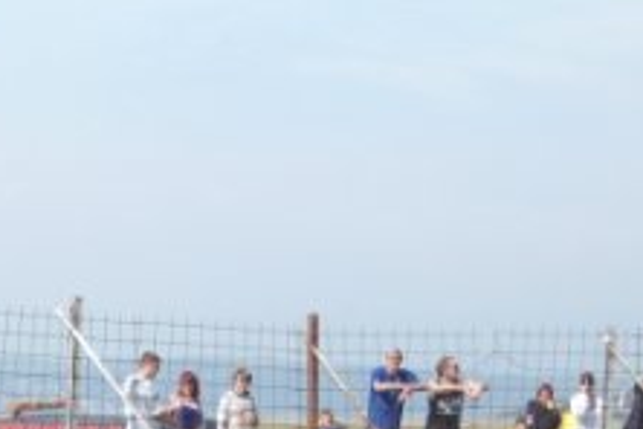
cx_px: 6
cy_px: 591
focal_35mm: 173
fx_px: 3090
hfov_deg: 11.8
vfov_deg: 7.8
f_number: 4.8
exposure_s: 1/1000
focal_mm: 40
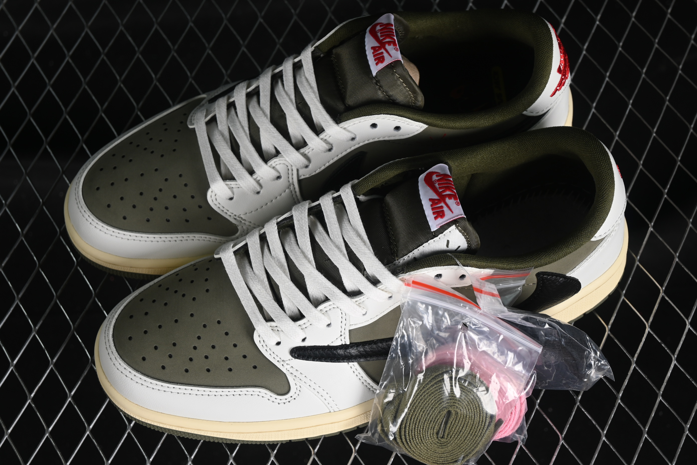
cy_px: 232
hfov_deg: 27.0
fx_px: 1452
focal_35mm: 75
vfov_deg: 18.2
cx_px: 348
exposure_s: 1/80
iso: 160
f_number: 7.1
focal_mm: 50
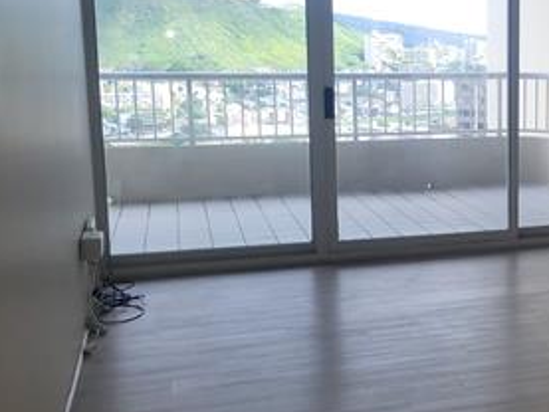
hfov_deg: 29.8
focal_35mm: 60
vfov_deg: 24.4
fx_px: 952
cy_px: 180
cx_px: 563
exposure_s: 1/120
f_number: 1.8
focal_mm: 5.4
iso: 80
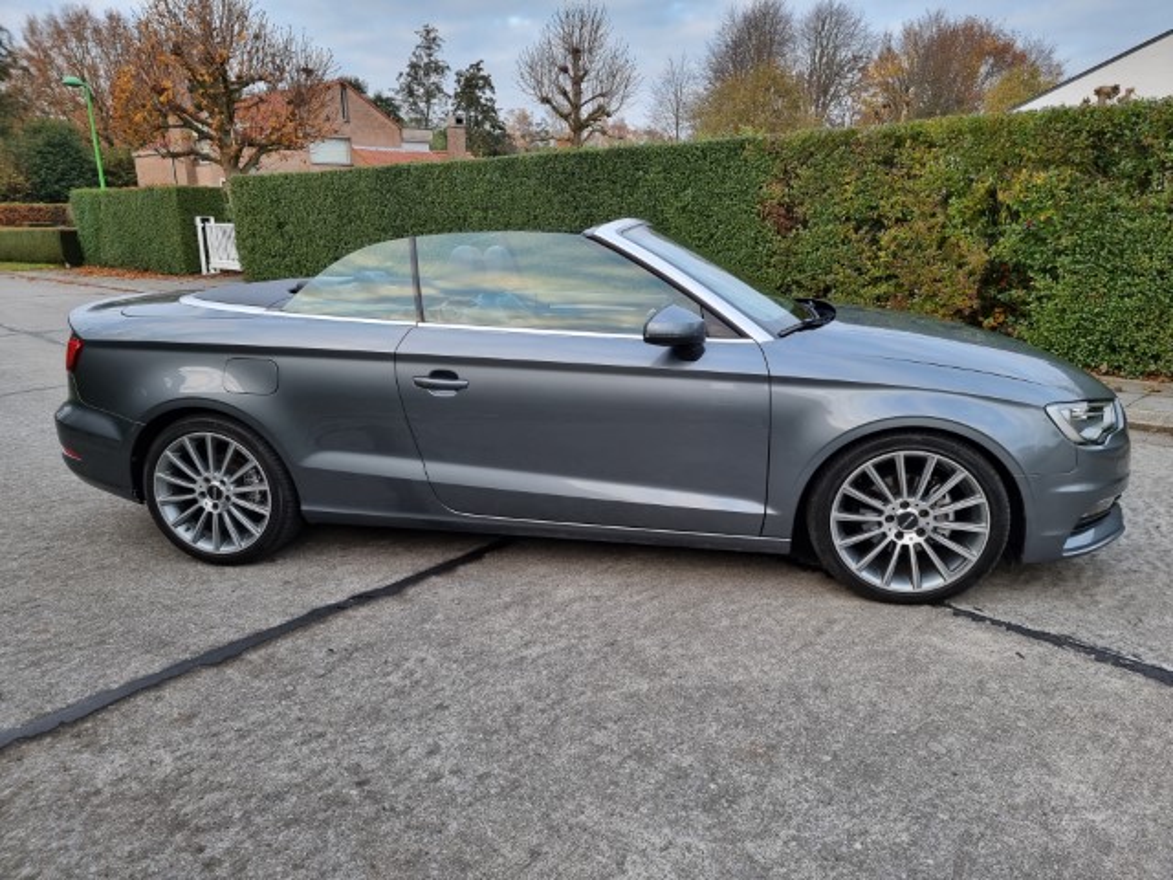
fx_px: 813
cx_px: 586
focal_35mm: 24
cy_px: 440
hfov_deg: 71.6
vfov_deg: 56.8
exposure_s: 1/100
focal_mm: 6.7
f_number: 1.8
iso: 50
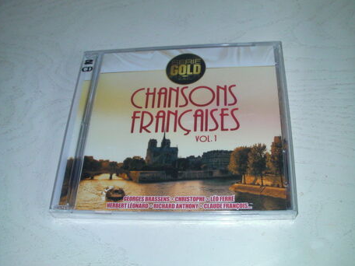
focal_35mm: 40
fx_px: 410
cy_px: 139
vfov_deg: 36.0
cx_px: 179
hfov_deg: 46.8
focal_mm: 6.3
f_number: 5.6
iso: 188
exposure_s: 1/30
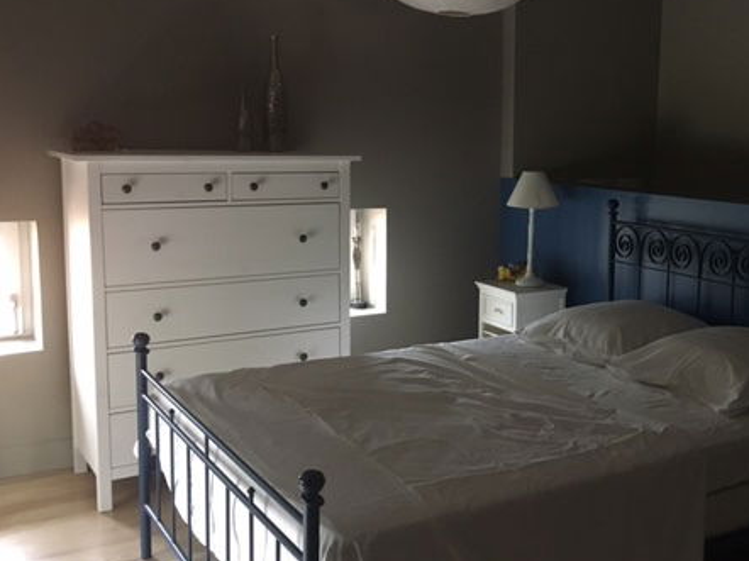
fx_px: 908
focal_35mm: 42
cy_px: 259
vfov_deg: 34.3
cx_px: 513
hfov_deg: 44.0
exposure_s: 1/17
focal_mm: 4.15
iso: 250
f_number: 2.2
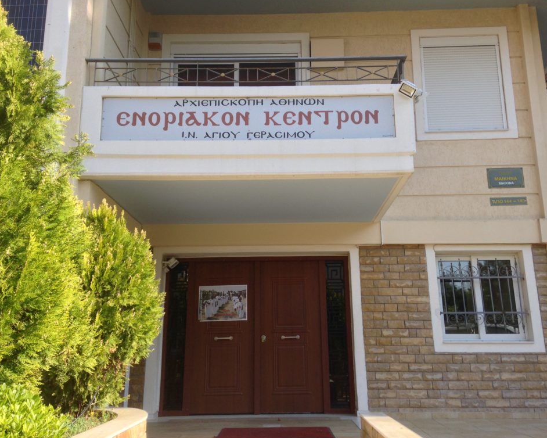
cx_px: 278
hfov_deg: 51.5
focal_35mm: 35
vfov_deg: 42.2
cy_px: 216
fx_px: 567
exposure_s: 1/553
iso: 50
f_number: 2.4
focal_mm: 4.12
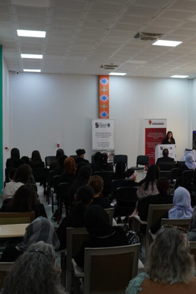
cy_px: 147
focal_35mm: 53
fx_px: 433
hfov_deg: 25.0
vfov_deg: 37.5
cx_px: 165
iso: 1000
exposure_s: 1/160
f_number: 4
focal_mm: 35
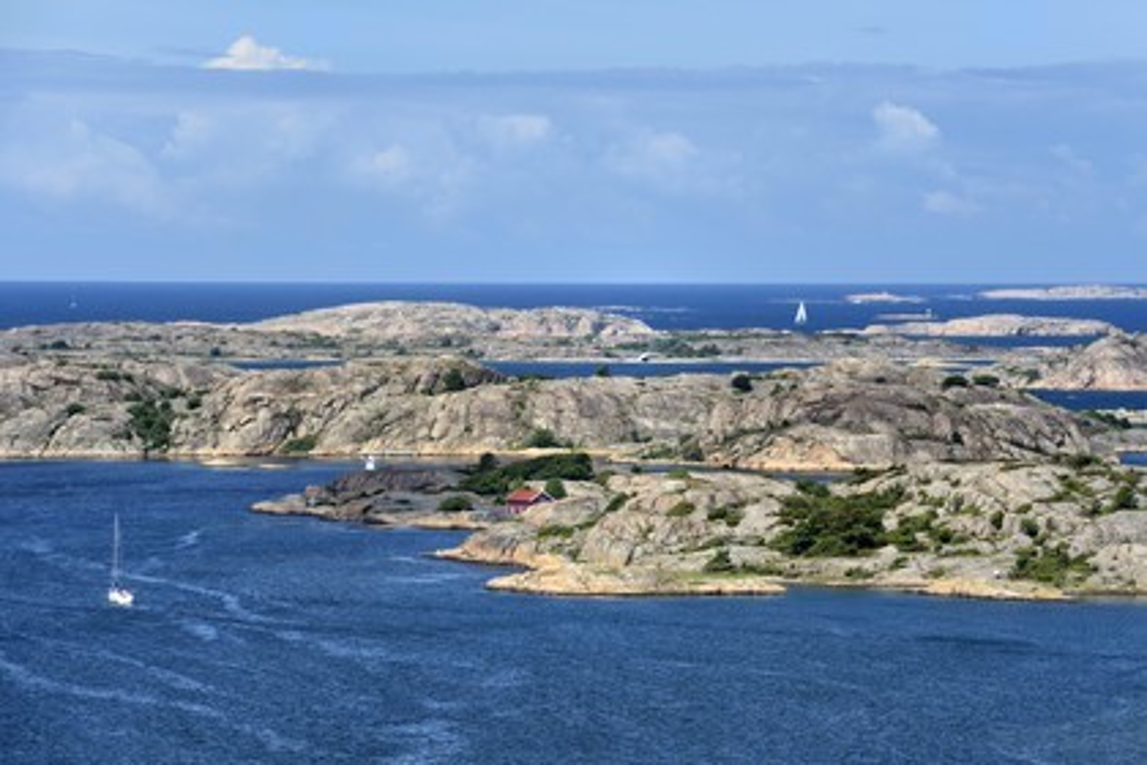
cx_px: 574
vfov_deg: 6.9
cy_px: 382
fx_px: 6372
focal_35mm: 200
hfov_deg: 10.3
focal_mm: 200
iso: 200
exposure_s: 1/400
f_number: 13
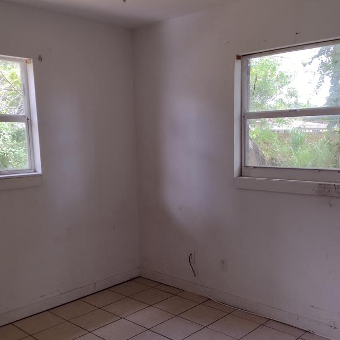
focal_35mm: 38
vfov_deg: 43.8
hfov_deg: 43.7
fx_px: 422
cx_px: 197
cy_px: 190
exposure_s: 1/120
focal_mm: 4.71
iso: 120
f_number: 1.7
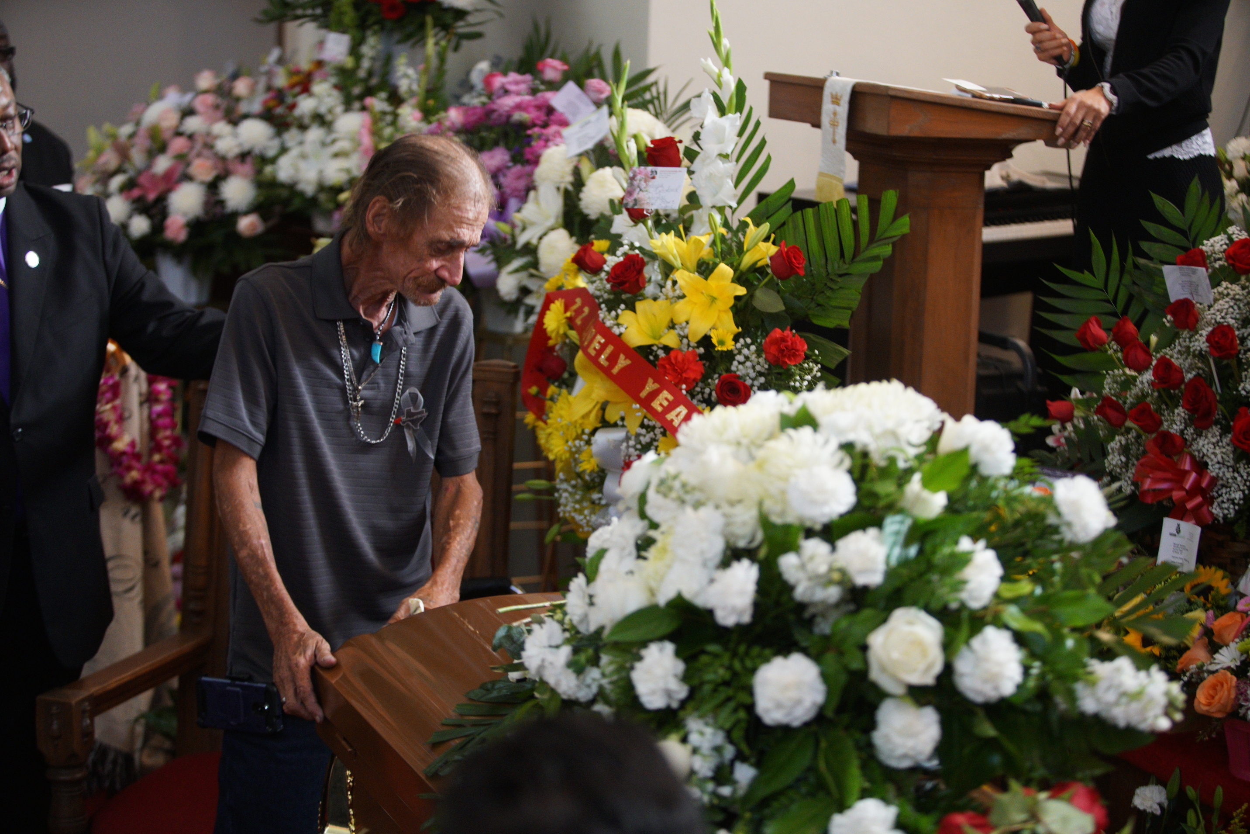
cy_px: 417
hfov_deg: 28.8
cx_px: 625
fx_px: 2430
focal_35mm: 70
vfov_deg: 19.5
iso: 4000
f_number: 2.8
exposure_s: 1/160
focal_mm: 70
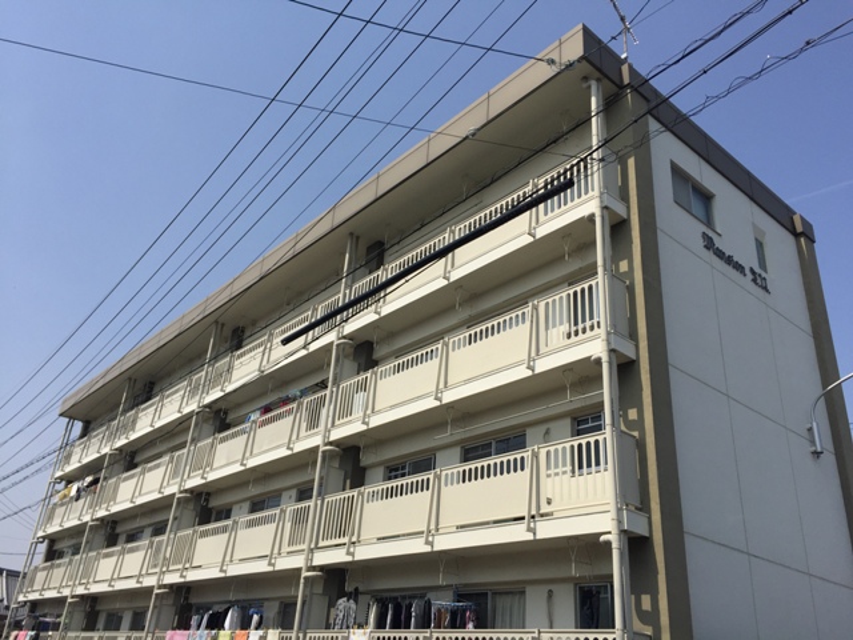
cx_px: 426
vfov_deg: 48.2
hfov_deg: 61.7
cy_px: 320
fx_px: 715
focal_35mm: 29
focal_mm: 4.15
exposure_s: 1/3597
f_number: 2.2
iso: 32
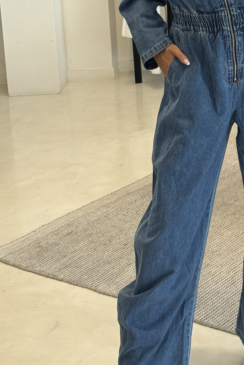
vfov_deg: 19.8
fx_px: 1026
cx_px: 226
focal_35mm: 101
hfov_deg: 13.4
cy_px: 41
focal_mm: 6.76
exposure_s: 1/121
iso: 50
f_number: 1.78
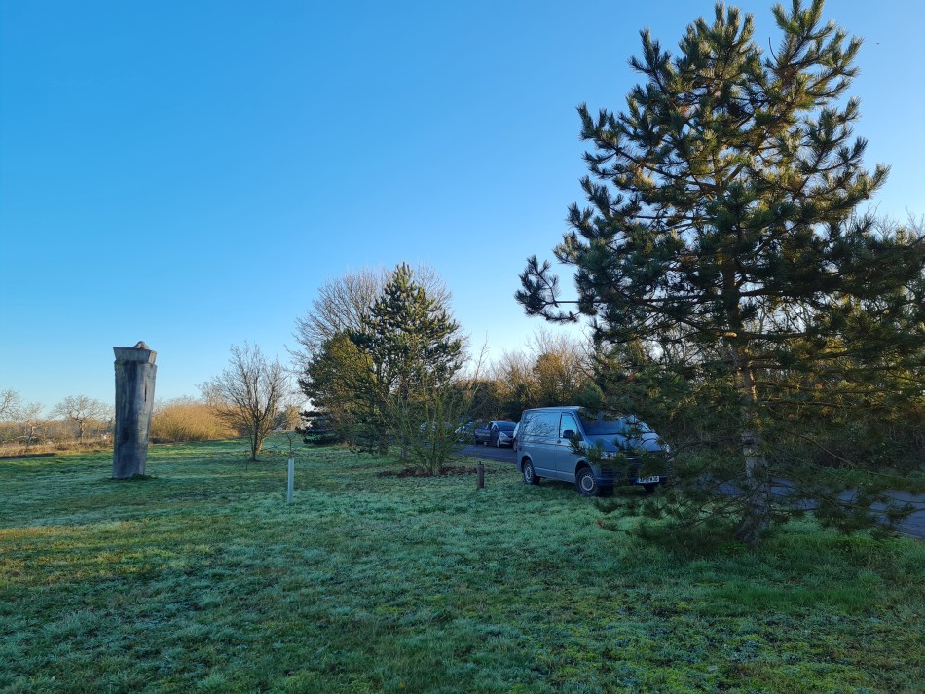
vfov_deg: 53.1
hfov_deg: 67.3
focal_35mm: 26
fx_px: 695
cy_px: 347
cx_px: 462
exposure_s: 1/824
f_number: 1.8
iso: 50
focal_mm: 5.4
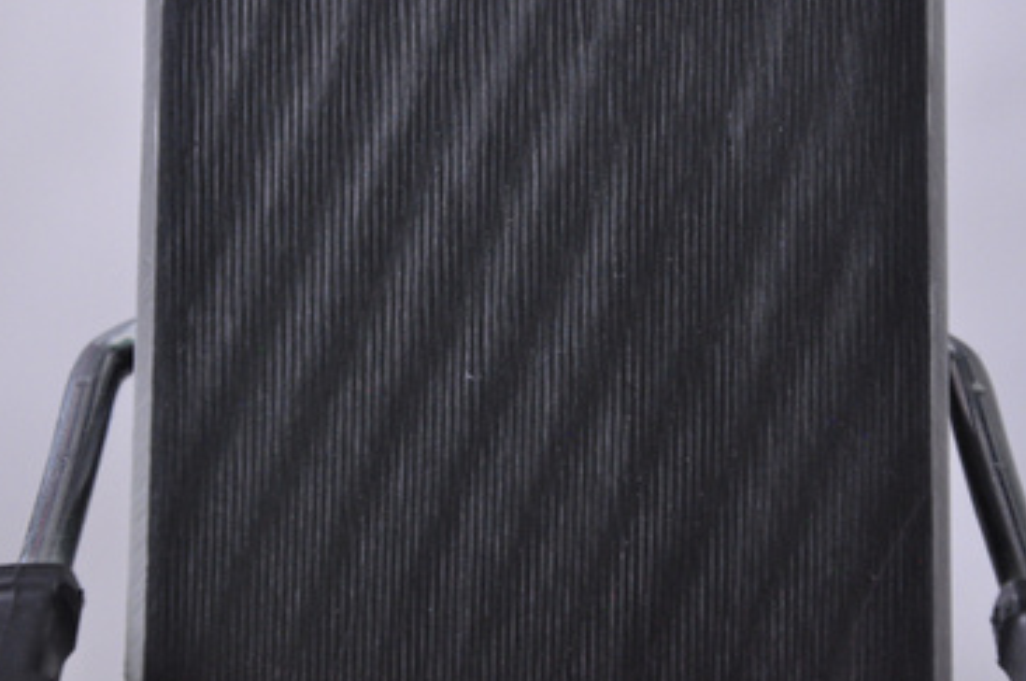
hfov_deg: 10.6
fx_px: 5511
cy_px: 287
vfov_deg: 7.1
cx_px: 521
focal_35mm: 194
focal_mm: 105
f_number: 8
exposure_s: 1/125
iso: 3200
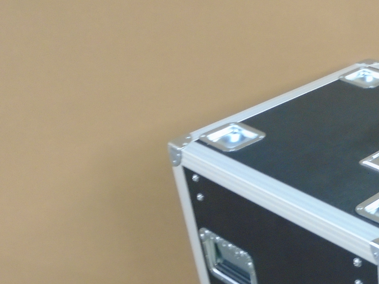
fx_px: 635
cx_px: 384
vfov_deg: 24.5
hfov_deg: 30.7
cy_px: 258
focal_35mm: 58
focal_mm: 4.6
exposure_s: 1/5
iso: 400
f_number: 3.2
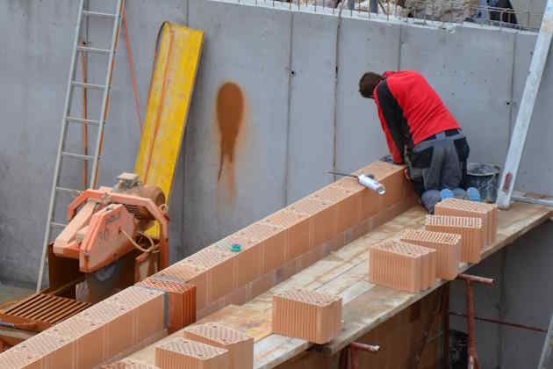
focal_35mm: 120
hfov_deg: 17.1
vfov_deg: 11.4
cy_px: 184
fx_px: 1843
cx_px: 276
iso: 140
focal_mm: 80
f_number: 5.6
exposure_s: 1/125
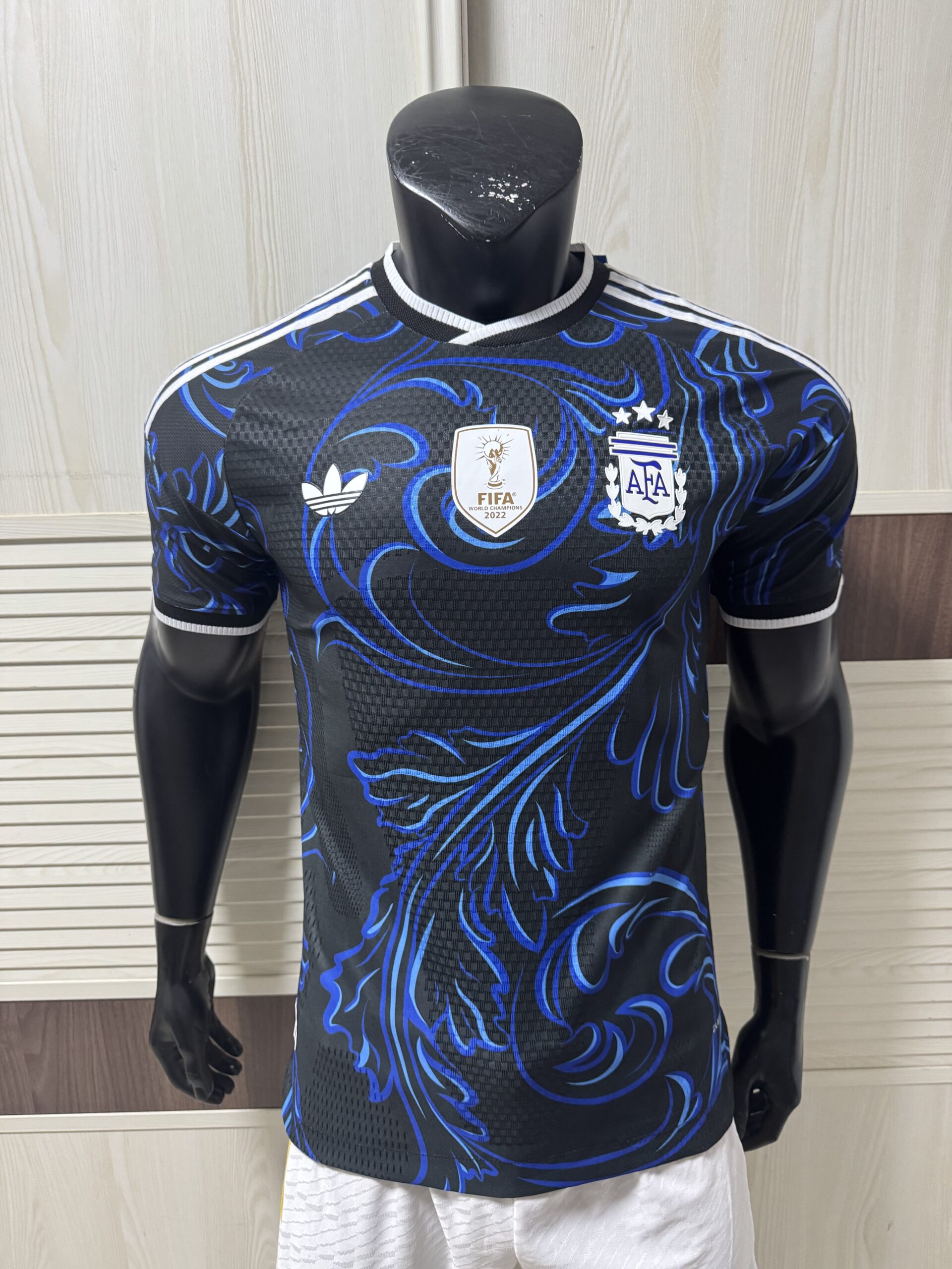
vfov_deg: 71.6
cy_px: 634
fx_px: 880
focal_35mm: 24
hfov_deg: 56.8
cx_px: 476
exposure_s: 1/60
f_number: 1.78
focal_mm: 6.76
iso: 400
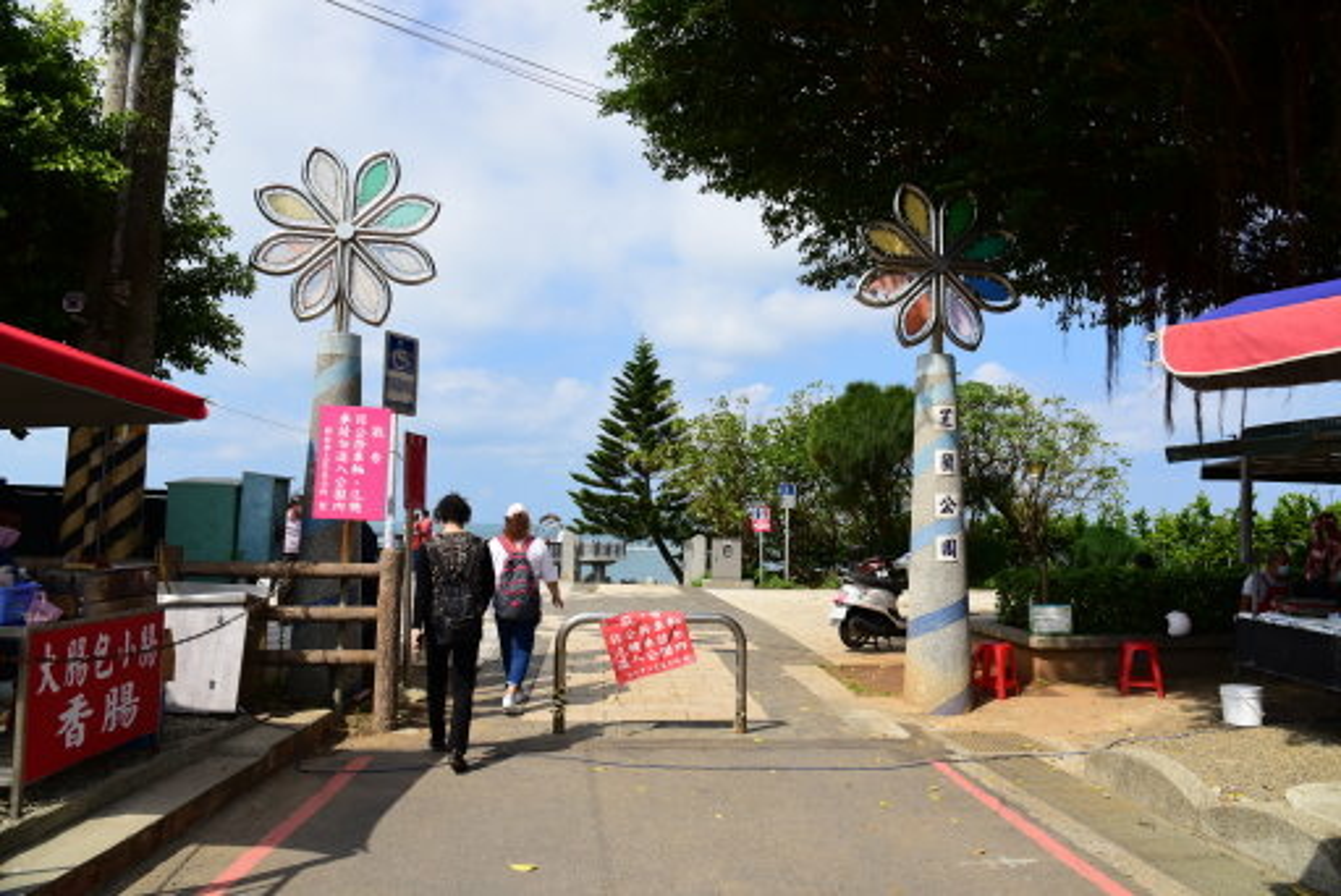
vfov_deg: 53.2
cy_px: 448
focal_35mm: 24
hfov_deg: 73.7
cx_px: 670
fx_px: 894
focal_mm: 24
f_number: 8
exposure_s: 1/250
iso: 100
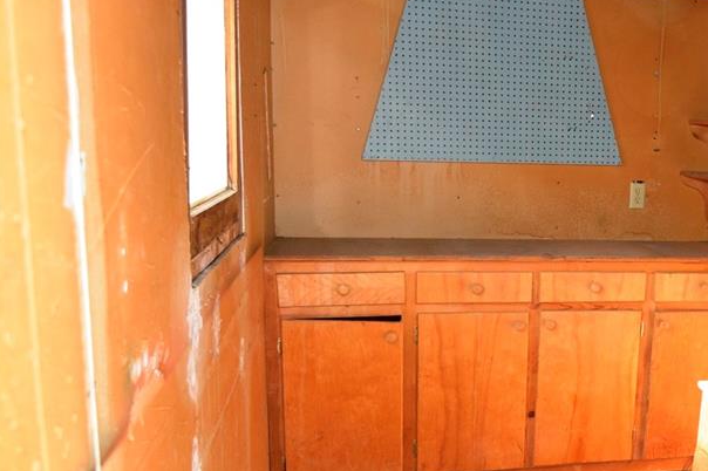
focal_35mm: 39
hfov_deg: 46.2
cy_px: 314
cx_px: 595
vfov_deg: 33.9
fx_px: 767
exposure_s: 1/80
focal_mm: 23
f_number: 4.5
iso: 100
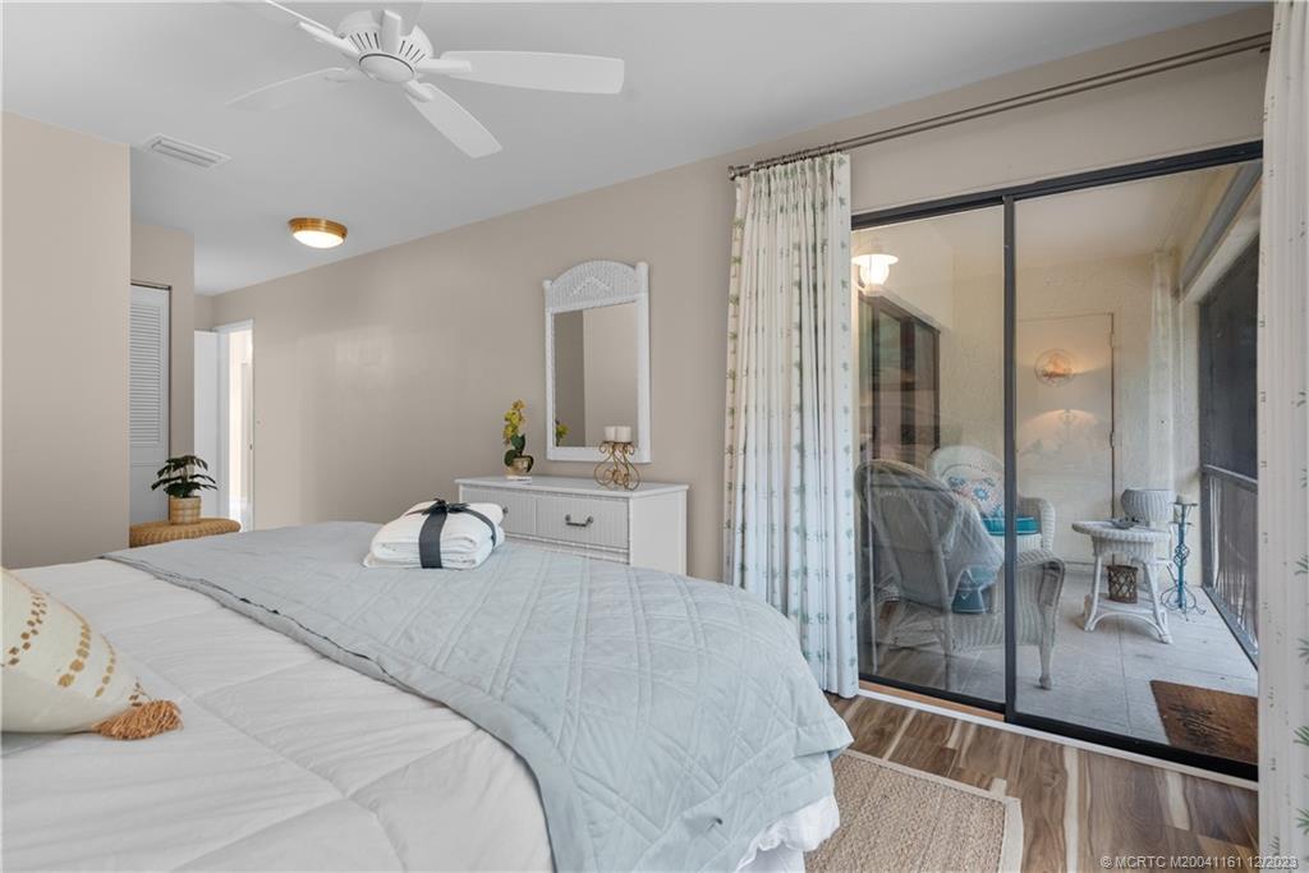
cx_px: 654
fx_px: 618
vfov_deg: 70.5
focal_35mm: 17
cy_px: 436
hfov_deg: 93.3
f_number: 8
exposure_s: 1/2
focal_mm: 17
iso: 1600
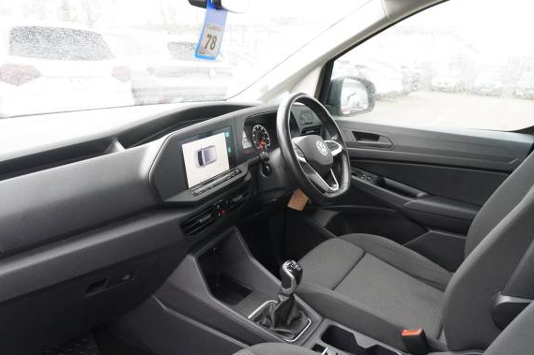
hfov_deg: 67.3
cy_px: 185
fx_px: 400
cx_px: 245
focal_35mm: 27
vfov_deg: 47.9
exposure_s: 1/200
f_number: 3.5
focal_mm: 16
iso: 2000
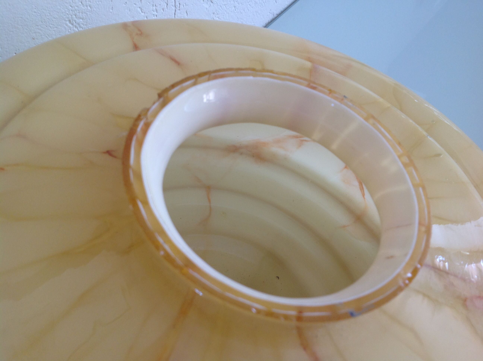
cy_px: 180
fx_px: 488
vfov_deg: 40.6
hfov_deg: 52.7
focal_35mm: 35
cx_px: 242
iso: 50
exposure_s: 1/60
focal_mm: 4.28
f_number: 2.4
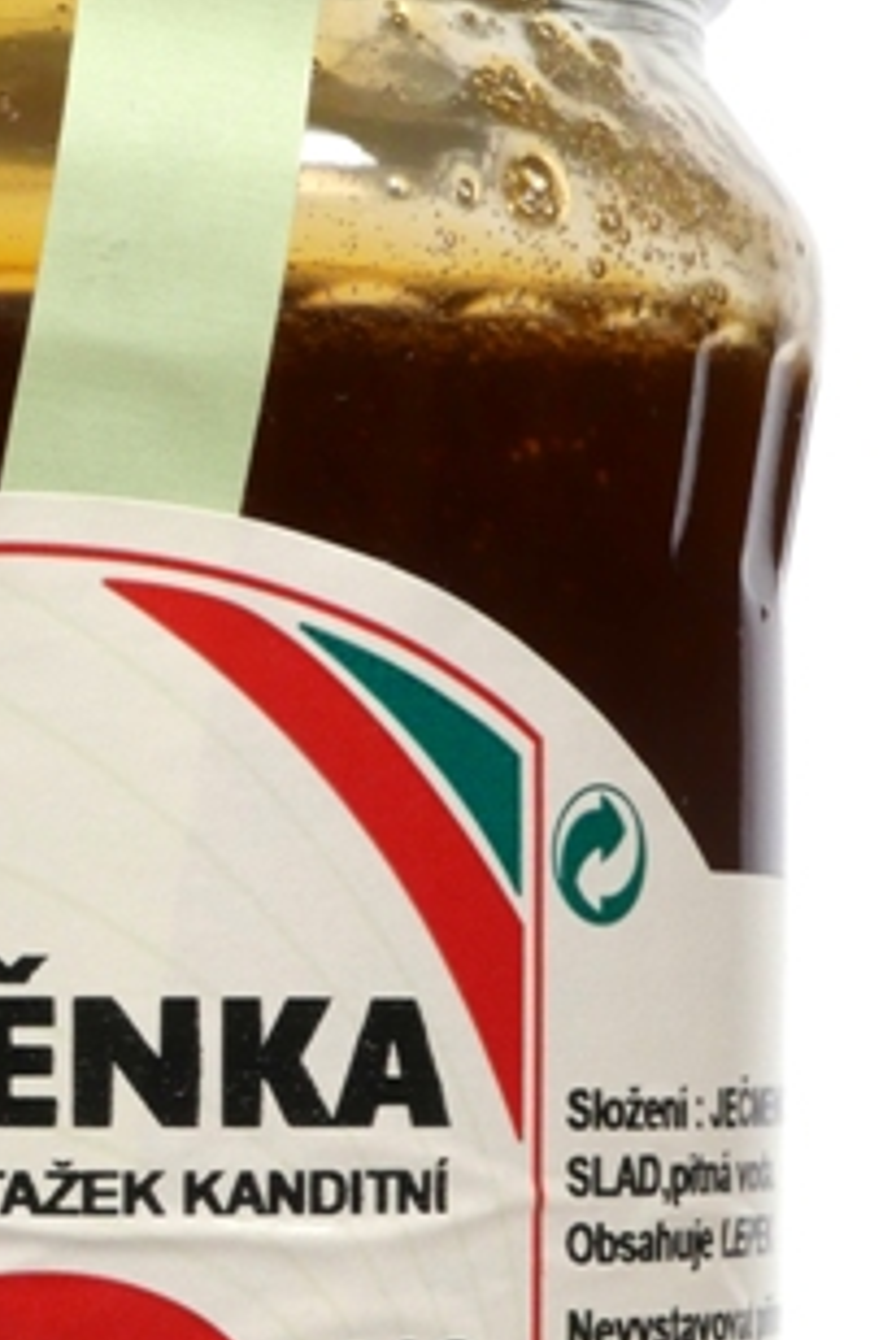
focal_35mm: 195
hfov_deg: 7.0
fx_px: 7263
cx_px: 24
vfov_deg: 10.5
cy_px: 1153
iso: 800
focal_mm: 34
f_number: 16
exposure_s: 1/30
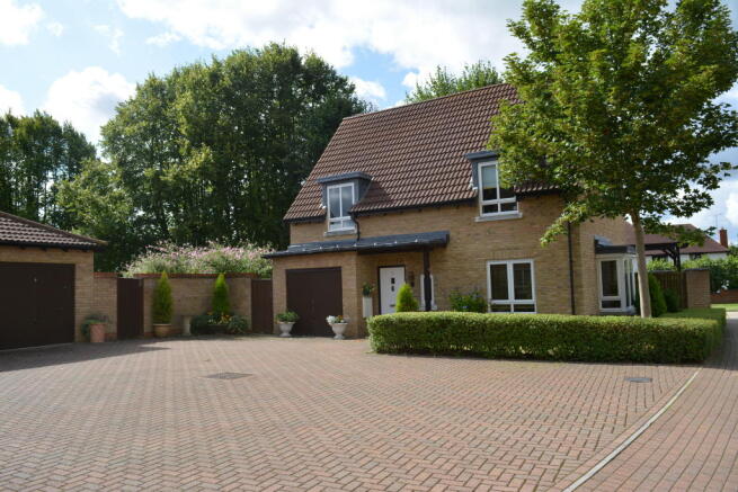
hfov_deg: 67.4
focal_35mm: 27
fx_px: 554
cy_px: 246
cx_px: 369
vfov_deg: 48.0
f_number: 9
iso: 100
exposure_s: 1/200
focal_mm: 18
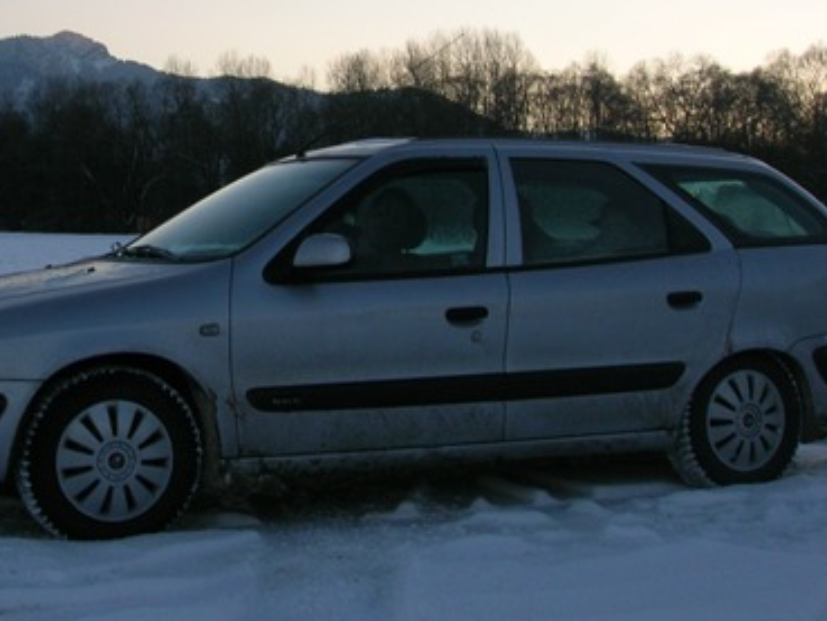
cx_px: 168
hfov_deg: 31.8
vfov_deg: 24.3
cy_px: 101
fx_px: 1410
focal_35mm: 59
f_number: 4.9
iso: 50
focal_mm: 5.7
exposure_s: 1/97.3
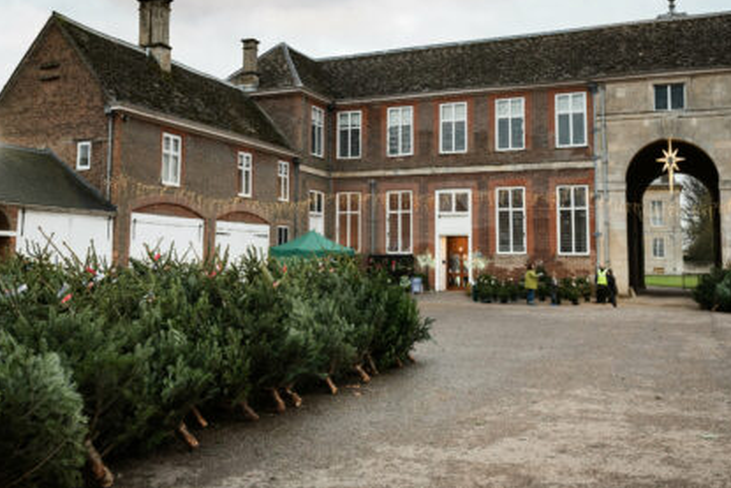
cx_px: 341
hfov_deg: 50.6
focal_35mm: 38
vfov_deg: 35.0
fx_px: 772
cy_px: 194
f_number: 4
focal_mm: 31
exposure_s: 1/125
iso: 1250
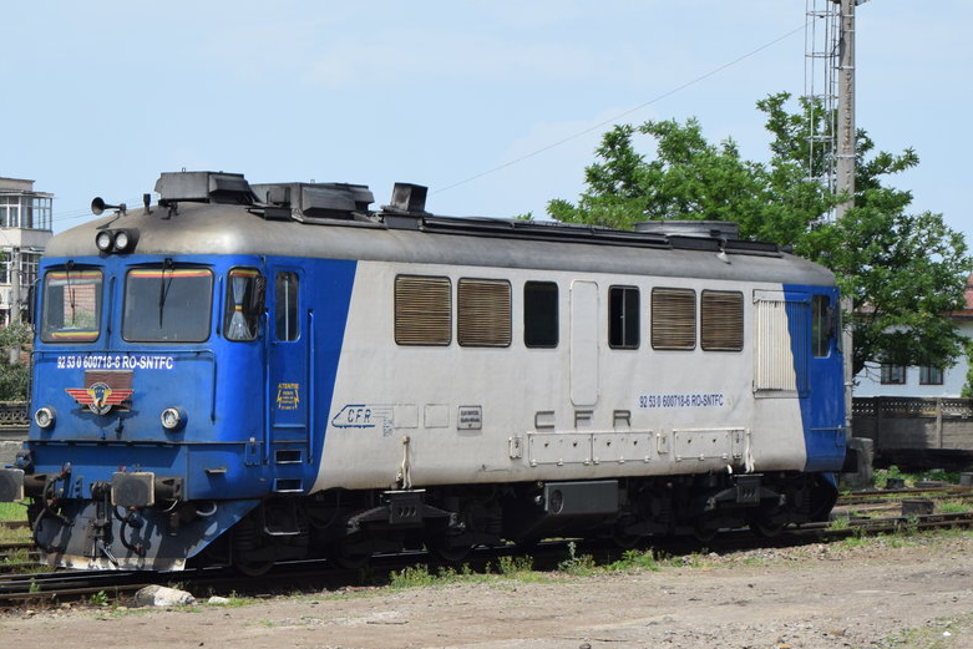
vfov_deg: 10.8
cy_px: 419
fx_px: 3427
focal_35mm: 127
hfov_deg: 16.2
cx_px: 465
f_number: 6.3
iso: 400
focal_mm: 55
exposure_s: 1/1600
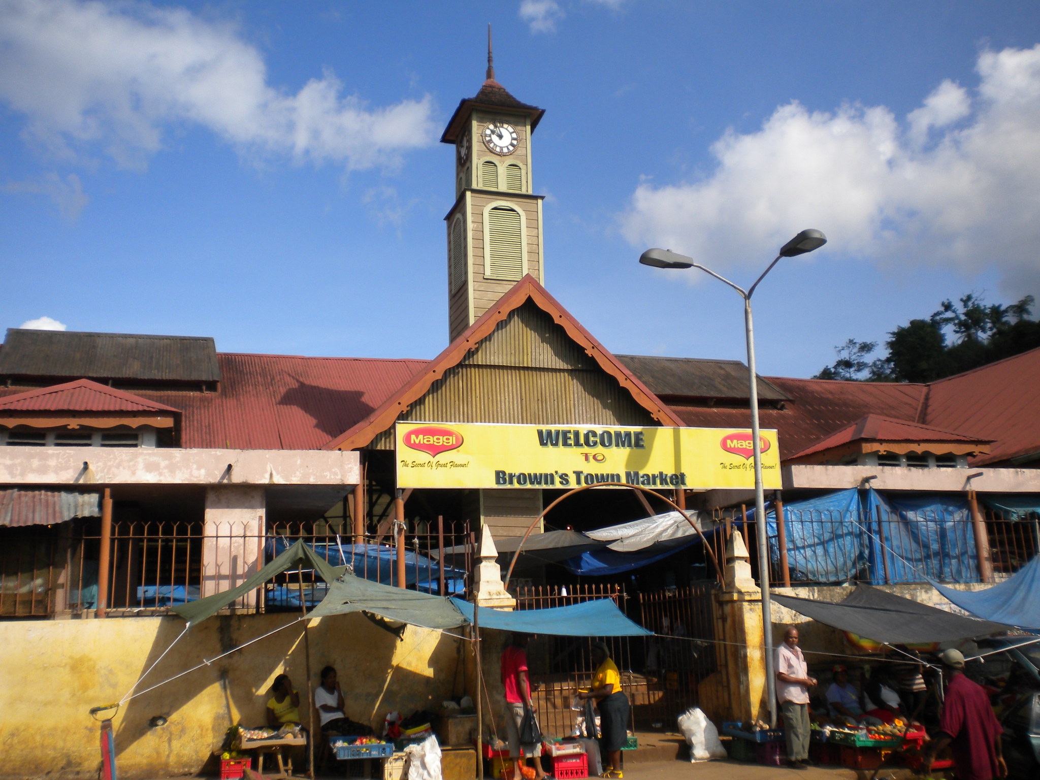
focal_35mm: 35
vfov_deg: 40.7
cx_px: 520
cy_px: 390
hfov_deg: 52.6
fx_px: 1052
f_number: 4.6
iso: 80
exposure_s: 1/700
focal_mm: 6.3
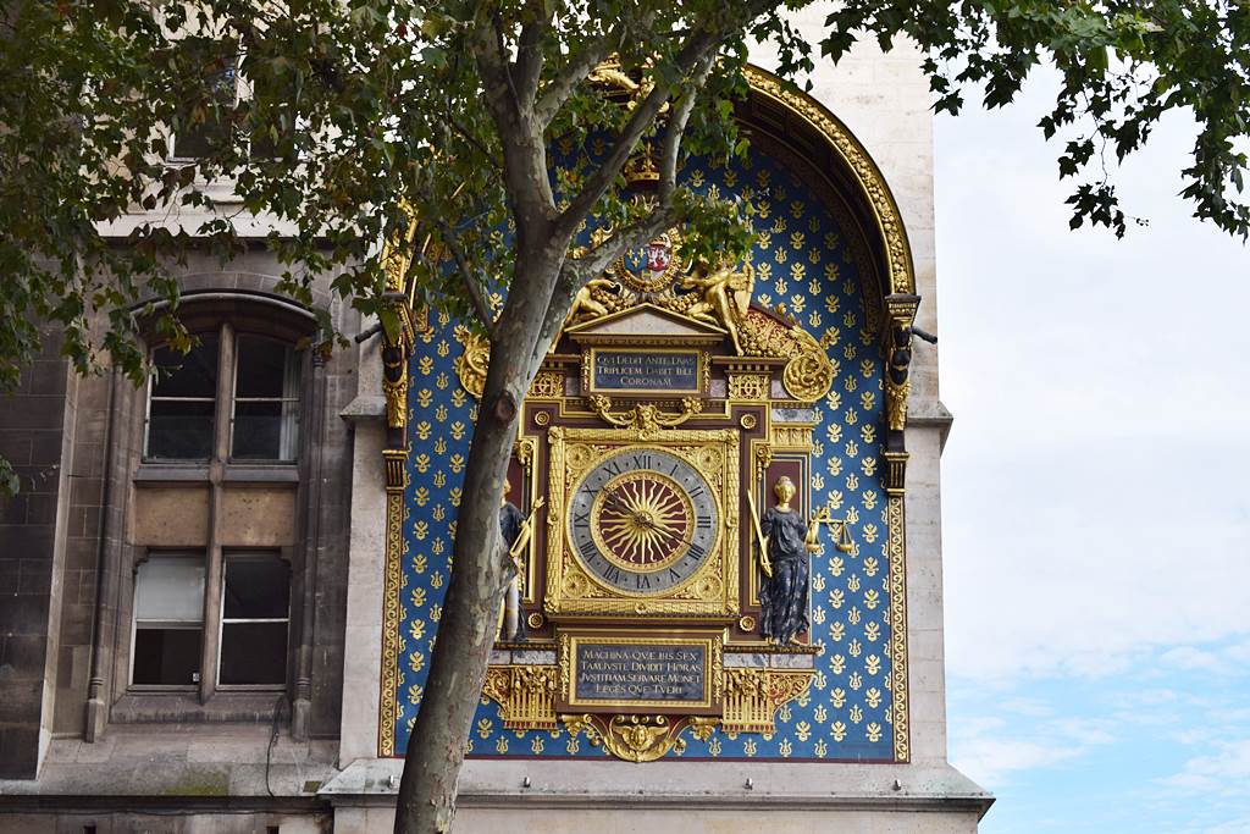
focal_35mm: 75
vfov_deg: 18.2
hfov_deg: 27.0
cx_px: 625
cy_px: 417
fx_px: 2604
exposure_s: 1/200
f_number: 7.1
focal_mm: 50
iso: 100
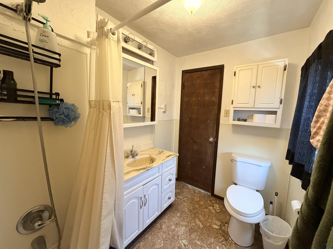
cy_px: 124
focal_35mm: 14
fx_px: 135
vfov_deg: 85.7
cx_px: 166
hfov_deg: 102.1
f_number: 2.2
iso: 500
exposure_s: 1/60
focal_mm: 2.22
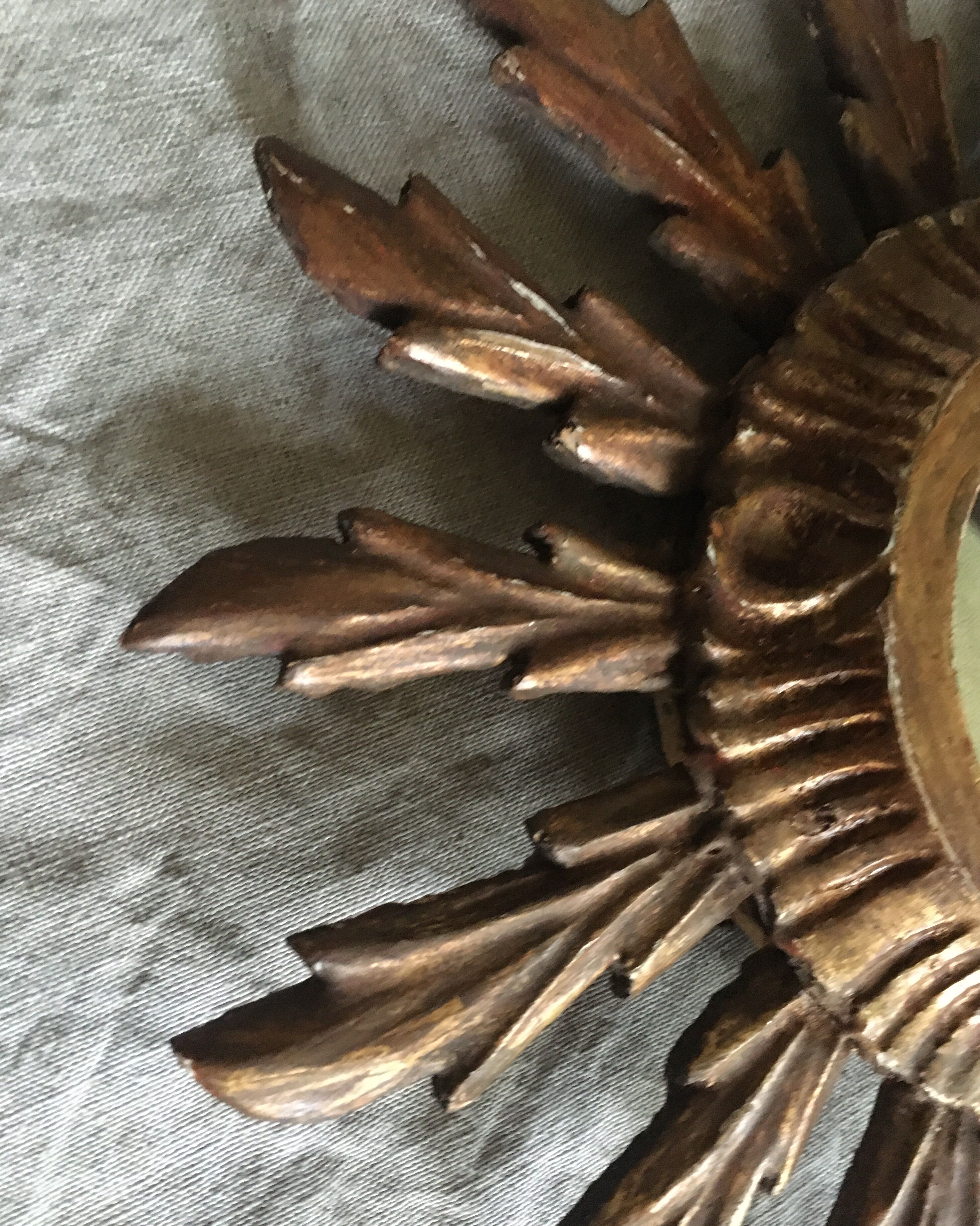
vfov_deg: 57.2
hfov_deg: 47.1
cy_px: 622
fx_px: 1124
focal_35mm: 31
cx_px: 502
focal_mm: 4.15
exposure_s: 1/17
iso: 320
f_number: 2.2
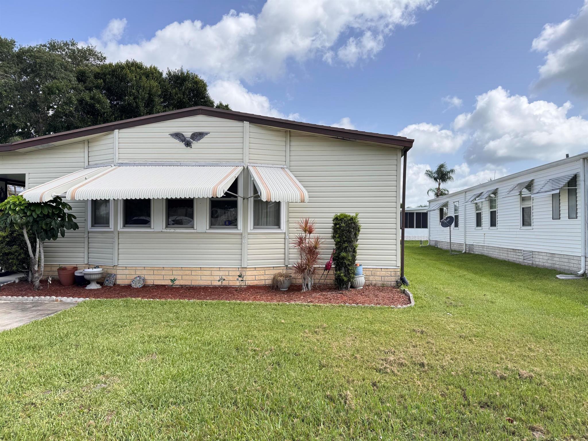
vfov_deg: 56.8
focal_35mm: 24
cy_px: 220
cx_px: 294
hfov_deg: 71.6
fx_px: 408
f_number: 1.78
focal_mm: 6.76
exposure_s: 1/2252
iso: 80
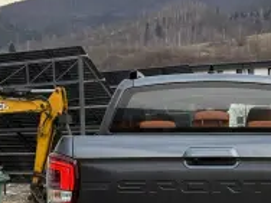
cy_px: 160
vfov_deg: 16.0
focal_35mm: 92
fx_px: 720
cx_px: 203
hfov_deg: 21.1
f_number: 1.78
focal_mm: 6.76
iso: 80
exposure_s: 1/606
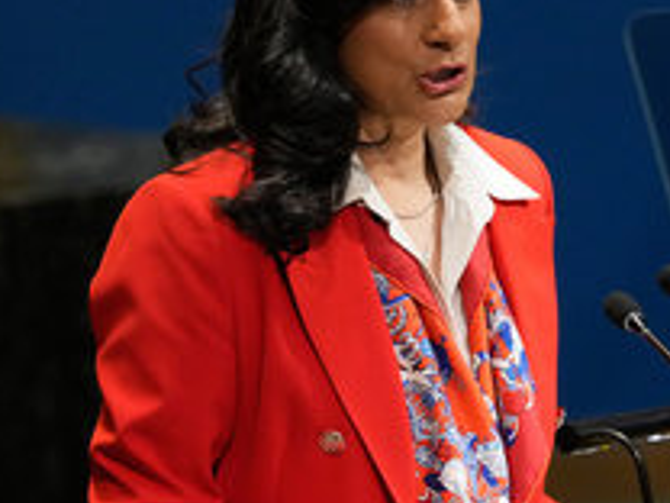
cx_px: 570
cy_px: 389
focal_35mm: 1418
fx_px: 27446
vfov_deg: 1.0
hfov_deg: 1.4
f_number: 4
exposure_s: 1/250
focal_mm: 600
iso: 4000
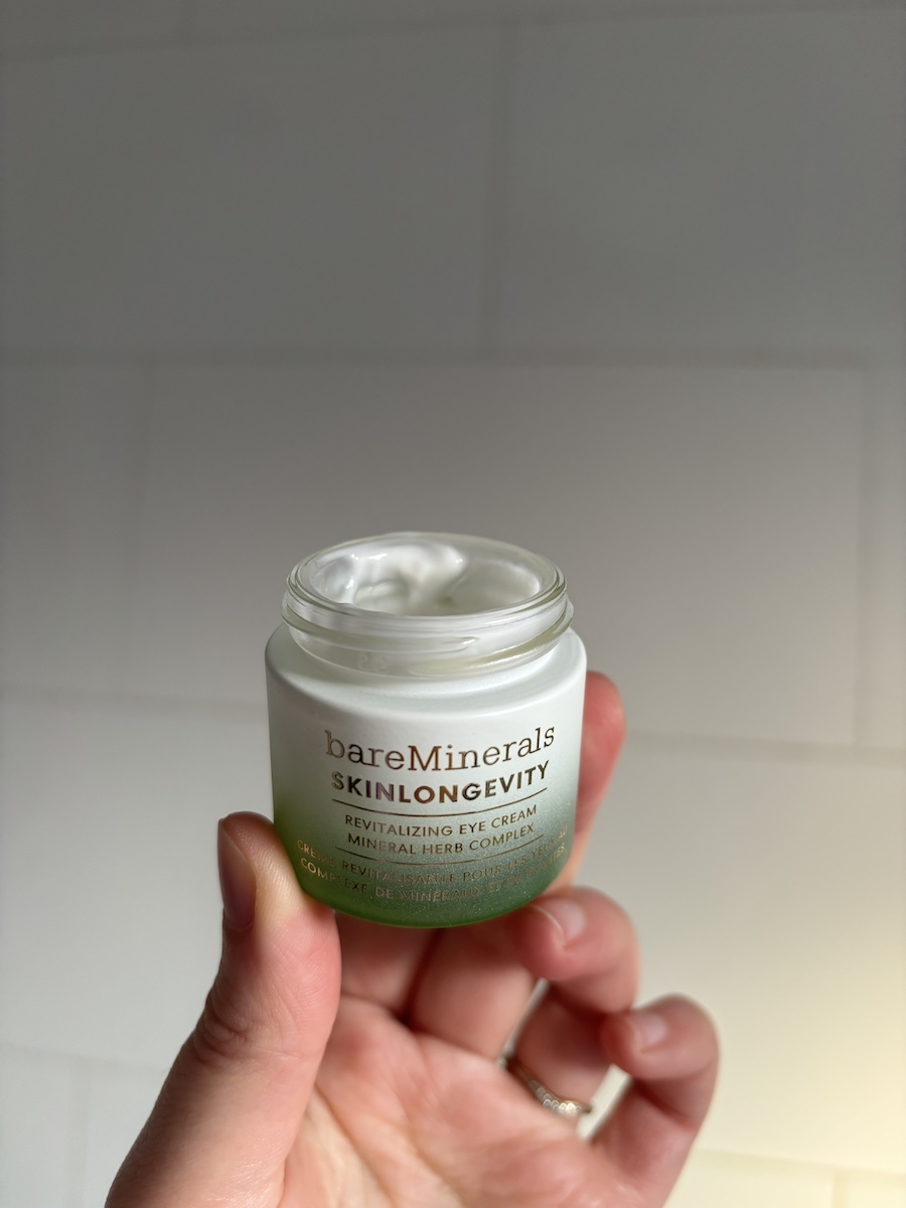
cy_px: 604
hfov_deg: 53.1
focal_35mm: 26
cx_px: 453
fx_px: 907
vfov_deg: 67.3
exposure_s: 1/121
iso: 125
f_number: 1.6
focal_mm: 5.96
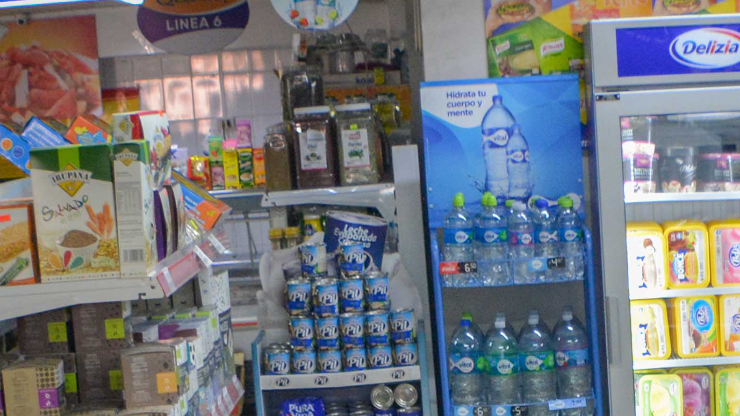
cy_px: 746
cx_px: 739
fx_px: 2688
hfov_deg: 15.4
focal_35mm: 137
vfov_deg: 8.5
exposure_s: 1/50
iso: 800
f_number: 3.8
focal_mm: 23
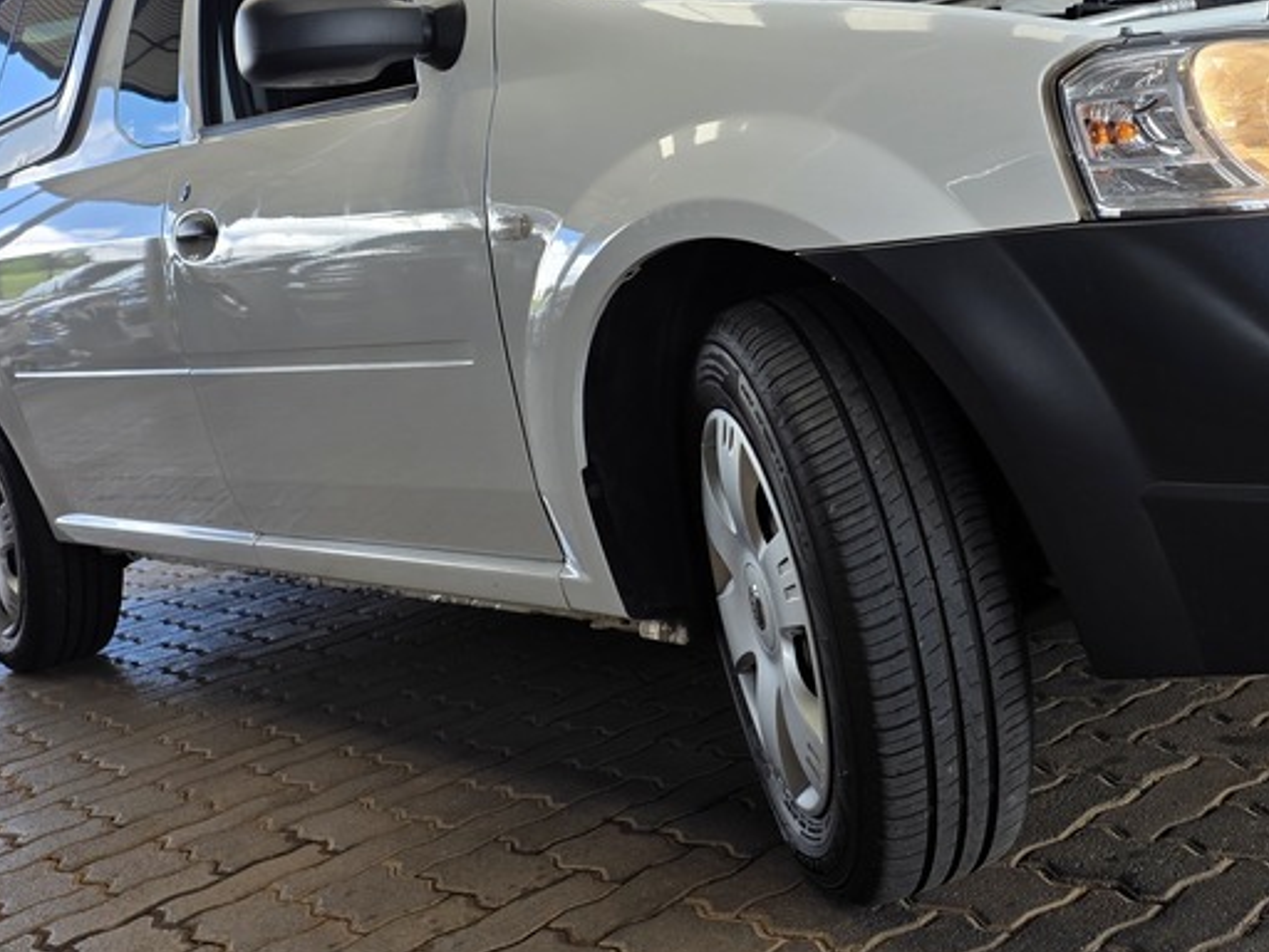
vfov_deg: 30.6
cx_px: 967
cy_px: 169
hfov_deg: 40.0
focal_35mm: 46
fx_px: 1686
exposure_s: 1/359
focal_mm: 6.25
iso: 50
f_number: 1.7
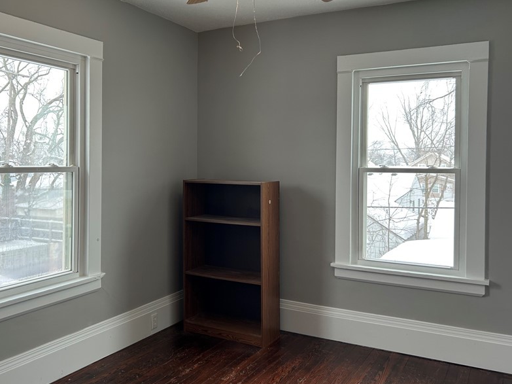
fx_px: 503
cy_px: 167
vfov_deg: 41.7
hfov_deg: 53.8
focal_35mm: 34
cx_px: 226
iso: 50
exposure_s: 1/120
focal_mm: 5.7
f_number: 1.5
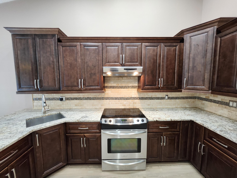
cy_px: 89
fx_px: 89
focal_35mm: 13
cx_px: 118
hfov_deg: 106.2
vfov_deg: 89.9
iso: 320
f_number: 2.2
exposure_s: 1/40
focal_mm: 1.74
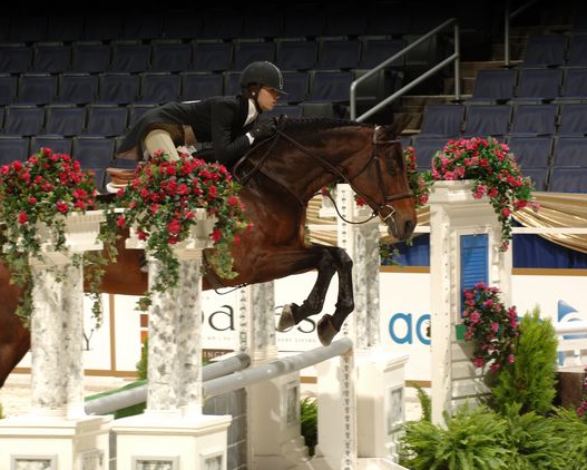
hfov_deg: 7.5
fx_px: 4449
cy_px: 234
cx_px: 242
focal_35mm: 256
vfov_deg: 6.0
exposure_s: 1/320
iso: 200
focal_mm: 150
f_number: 6.3
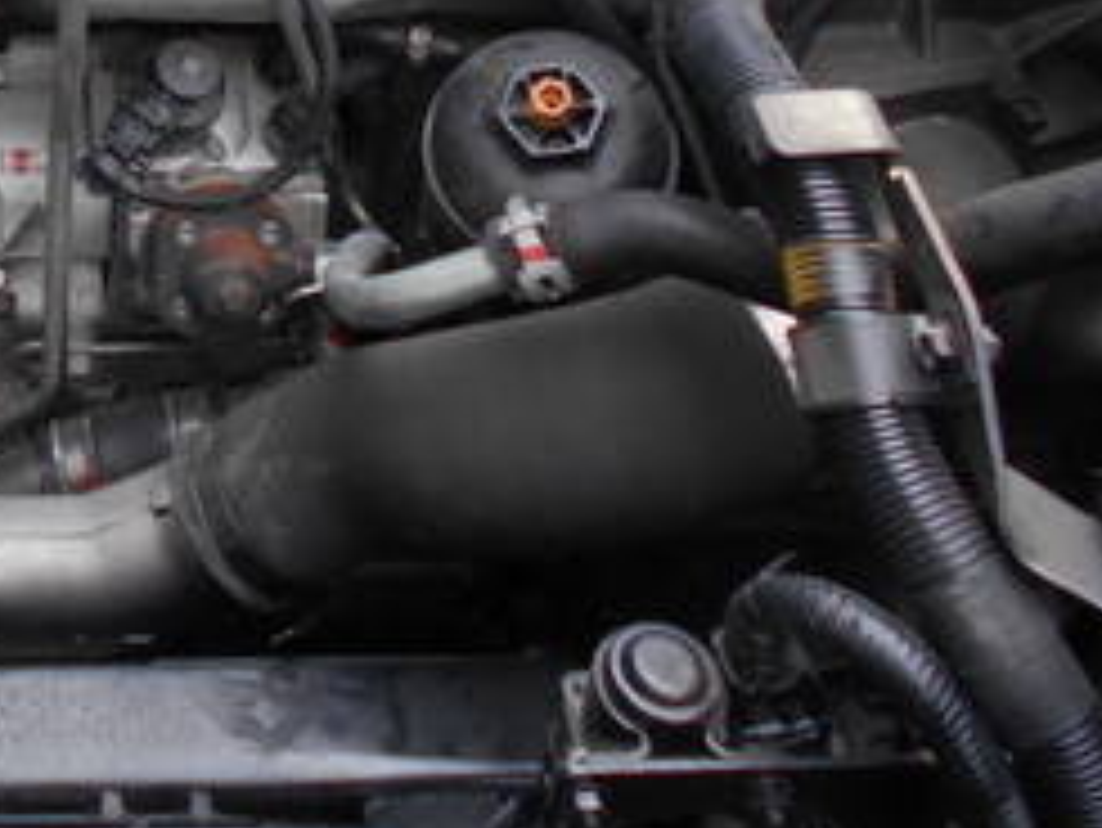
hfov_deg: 25.9
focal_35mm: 68
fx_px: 2166
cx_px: -175
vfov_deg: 20.3
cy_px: -158
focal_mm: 4.6
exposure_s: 1/50
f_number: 3.2
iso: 80
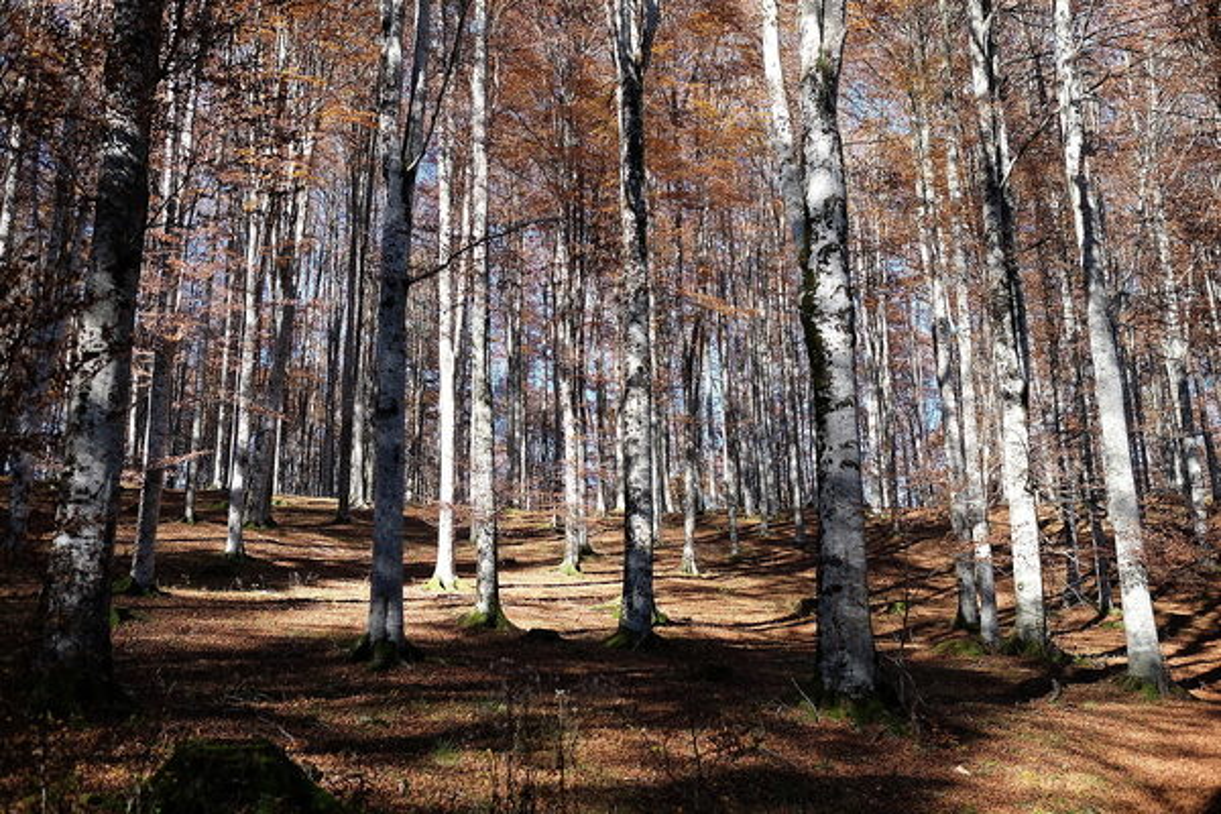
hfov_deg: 54.4
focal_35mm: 35
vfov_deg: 37.9
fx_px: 1187
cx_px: 610
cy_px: 407
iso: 200
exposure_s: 1/500
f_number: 2.5
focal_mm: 23
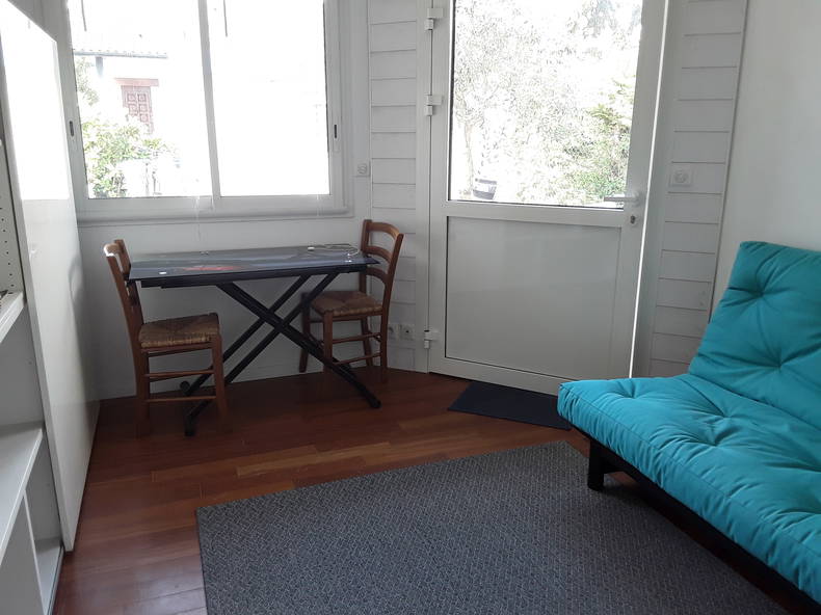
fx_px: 640
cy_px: 308
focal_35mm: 27
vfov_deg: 51.3
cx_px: 410
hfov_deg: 65.3
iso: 50
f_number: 1.9
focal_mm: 2.91
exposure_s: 1/33
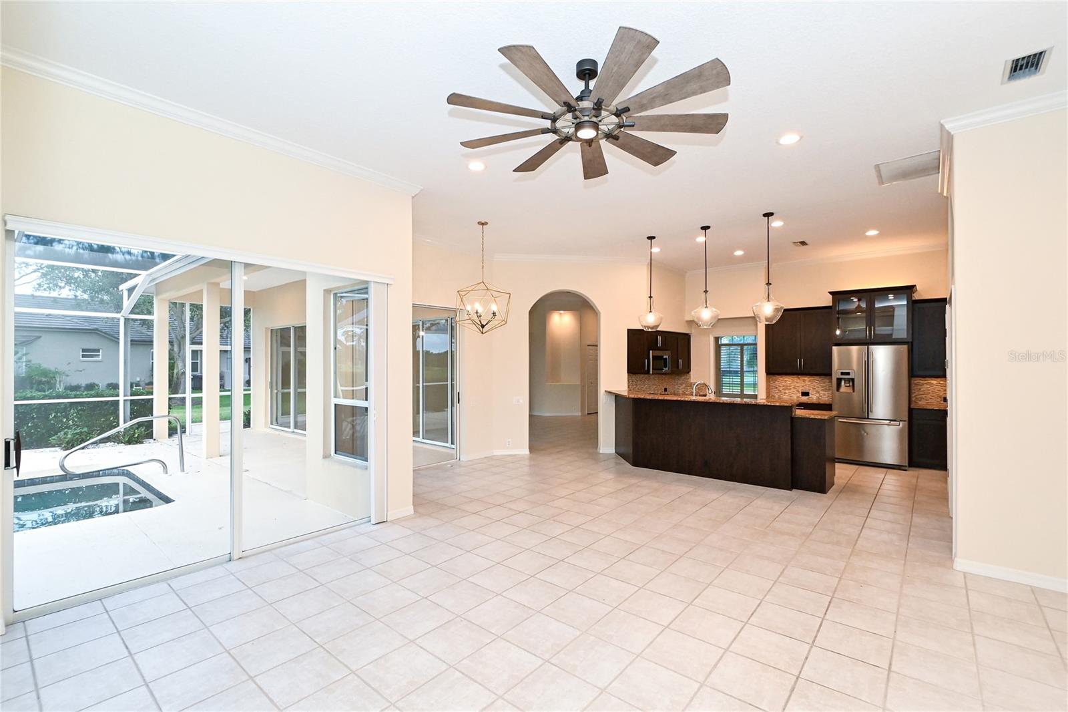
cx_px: 534
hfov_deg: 100.4
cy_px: 356
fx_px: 445
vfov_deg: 77.3
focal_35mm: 15
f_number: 7.1
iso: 800
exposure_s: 1/80
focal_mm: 10
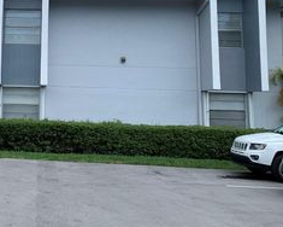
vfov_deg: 27.5
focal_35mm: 54
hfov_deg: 32.8
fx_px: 452
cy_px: 43
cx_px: 24
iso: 25
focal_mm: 4.25
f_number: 1.8
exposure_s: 1/1368
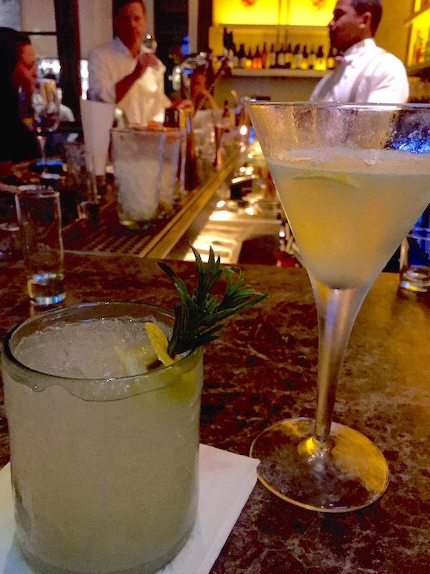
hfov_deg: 48.2
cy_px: 287
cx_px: 215
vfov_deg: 61.7
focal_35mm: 29
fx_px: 480
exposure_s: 1/15
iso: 400
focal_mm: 4.15
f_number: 2.2
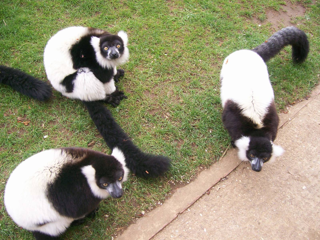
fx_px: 324
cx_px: 160
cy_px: 120
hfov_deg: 52.6
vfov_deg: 40.7
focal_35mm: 35
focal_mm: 5.8
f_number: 2.8
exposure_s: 1/74.4
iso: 80
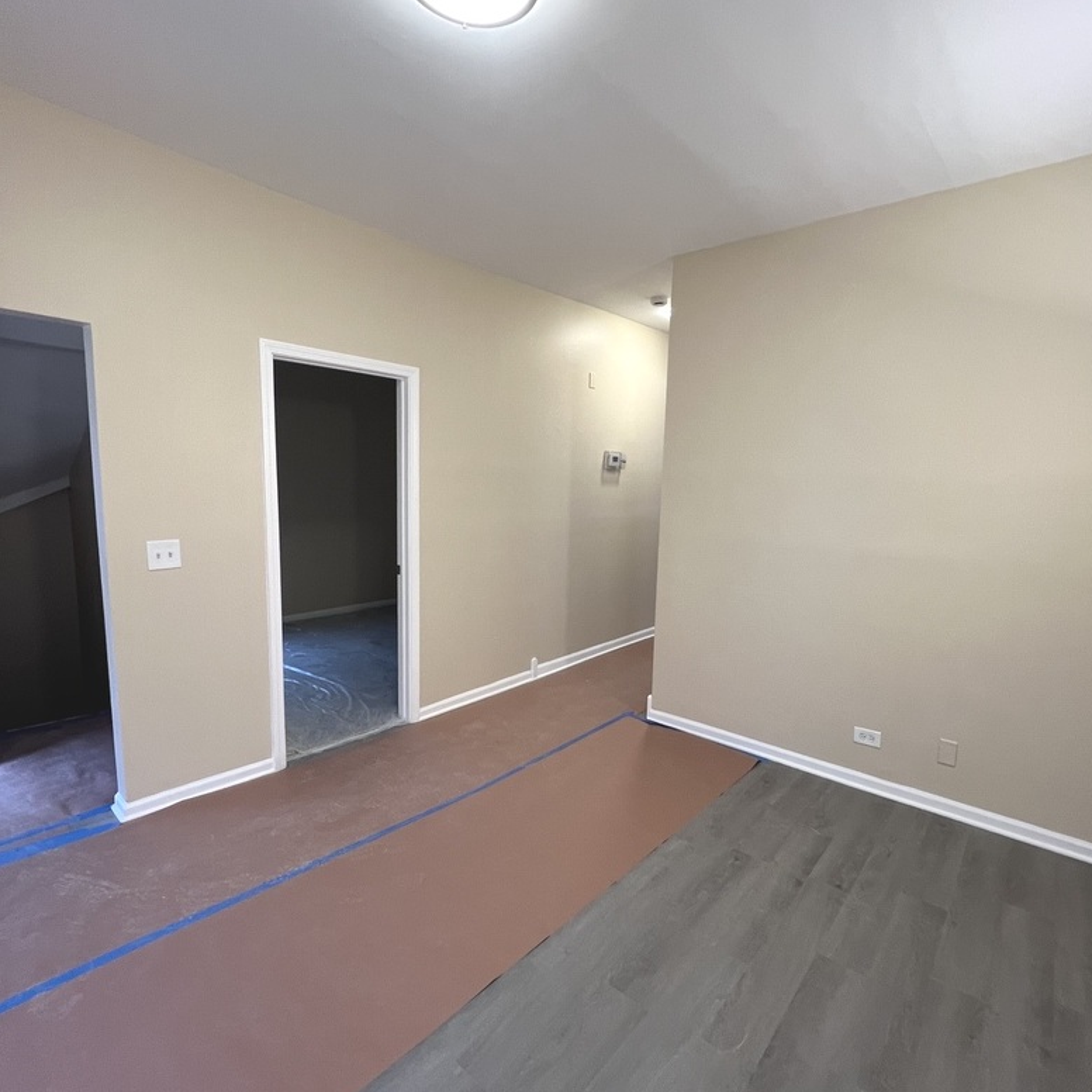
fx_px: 571
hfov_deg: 87.4
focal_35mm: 16
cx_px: 569
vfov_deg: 87.4
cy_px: 557
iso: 160
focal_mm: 1.57
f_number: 1.8
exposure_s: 1/60
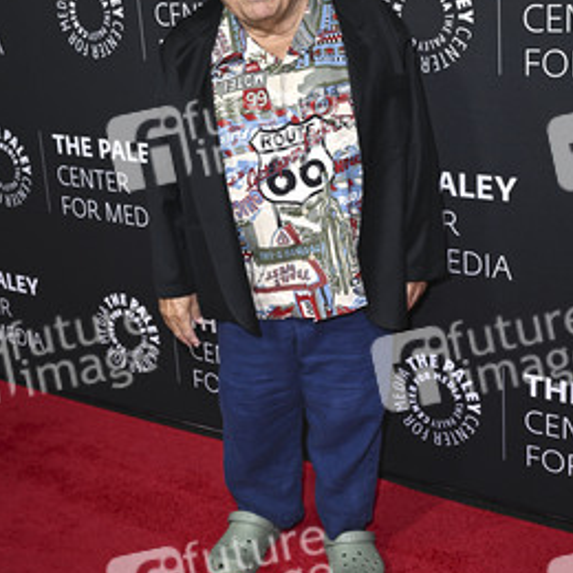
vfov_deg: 33.4
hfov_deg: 33.4
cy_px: 249
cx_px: 284
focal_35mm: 51
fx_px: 955
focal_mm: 39
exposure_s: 1/200
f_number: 5.6
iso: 1250
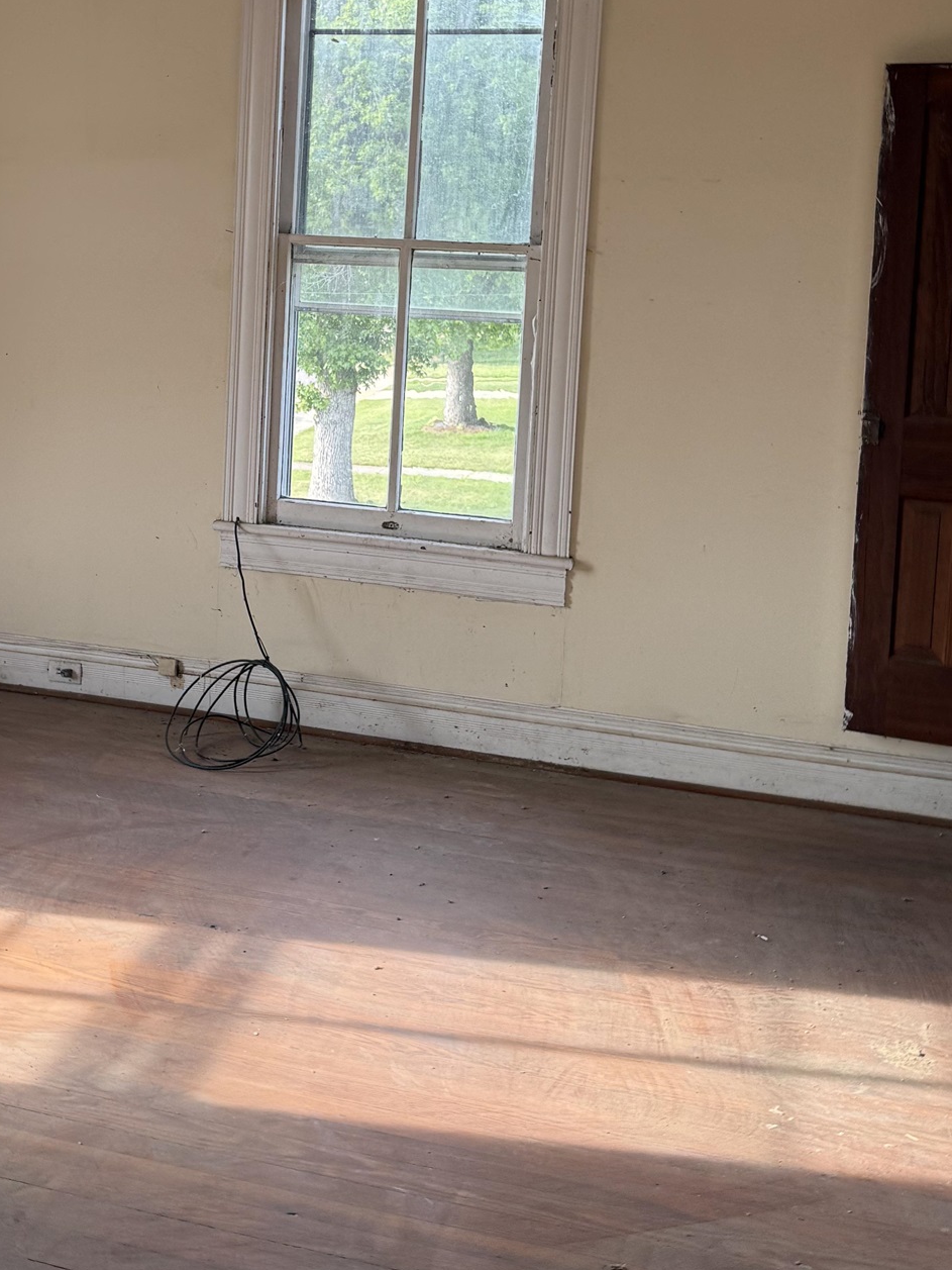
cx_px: 249
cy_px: 385
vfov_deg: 42.1
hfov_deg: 32.3
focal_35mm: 44
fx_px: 1613
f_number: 1.78
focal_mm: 6.76
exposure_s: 1/138
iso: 64
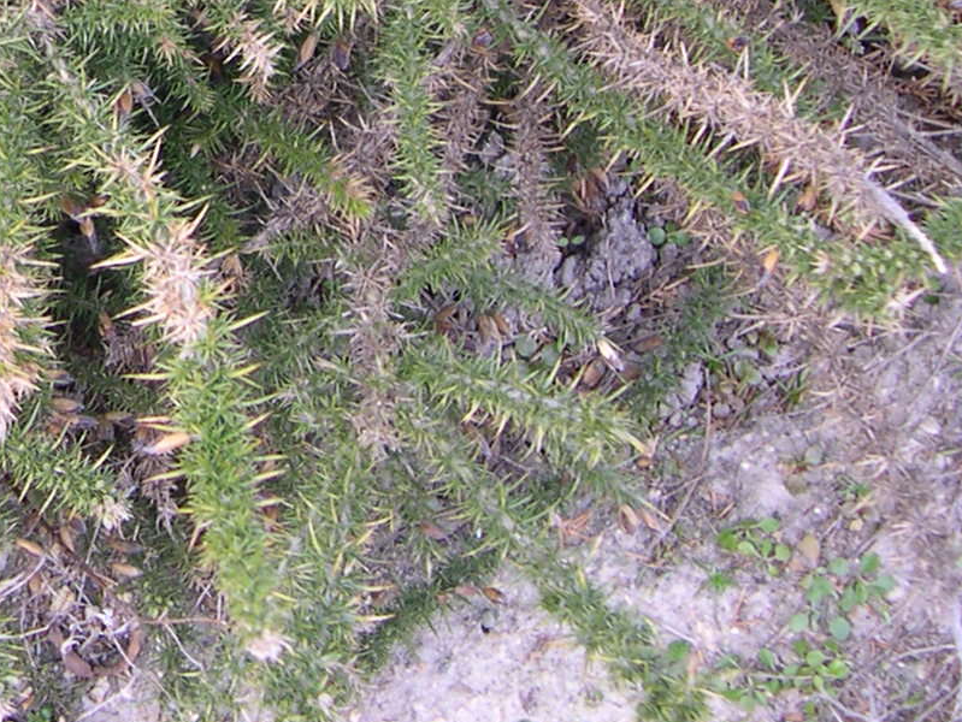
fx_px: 3003
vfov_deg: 13.3
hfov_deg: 17.0
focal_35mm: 108
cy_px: -150
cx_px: -338
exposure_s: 1/75
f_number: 2.8
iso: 100
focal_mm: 8
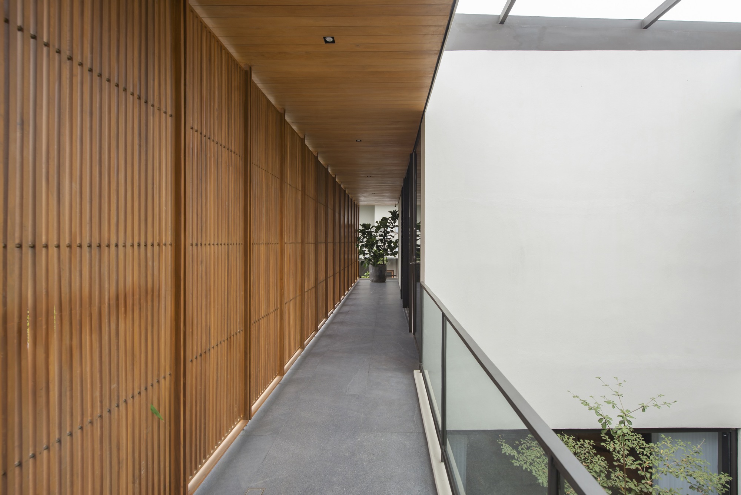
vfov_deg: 81.3
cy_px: 248
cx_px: 370
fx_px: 288
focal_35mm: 14
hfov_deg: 104.2
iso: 100
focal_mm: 14
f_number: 9
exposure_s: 1/13
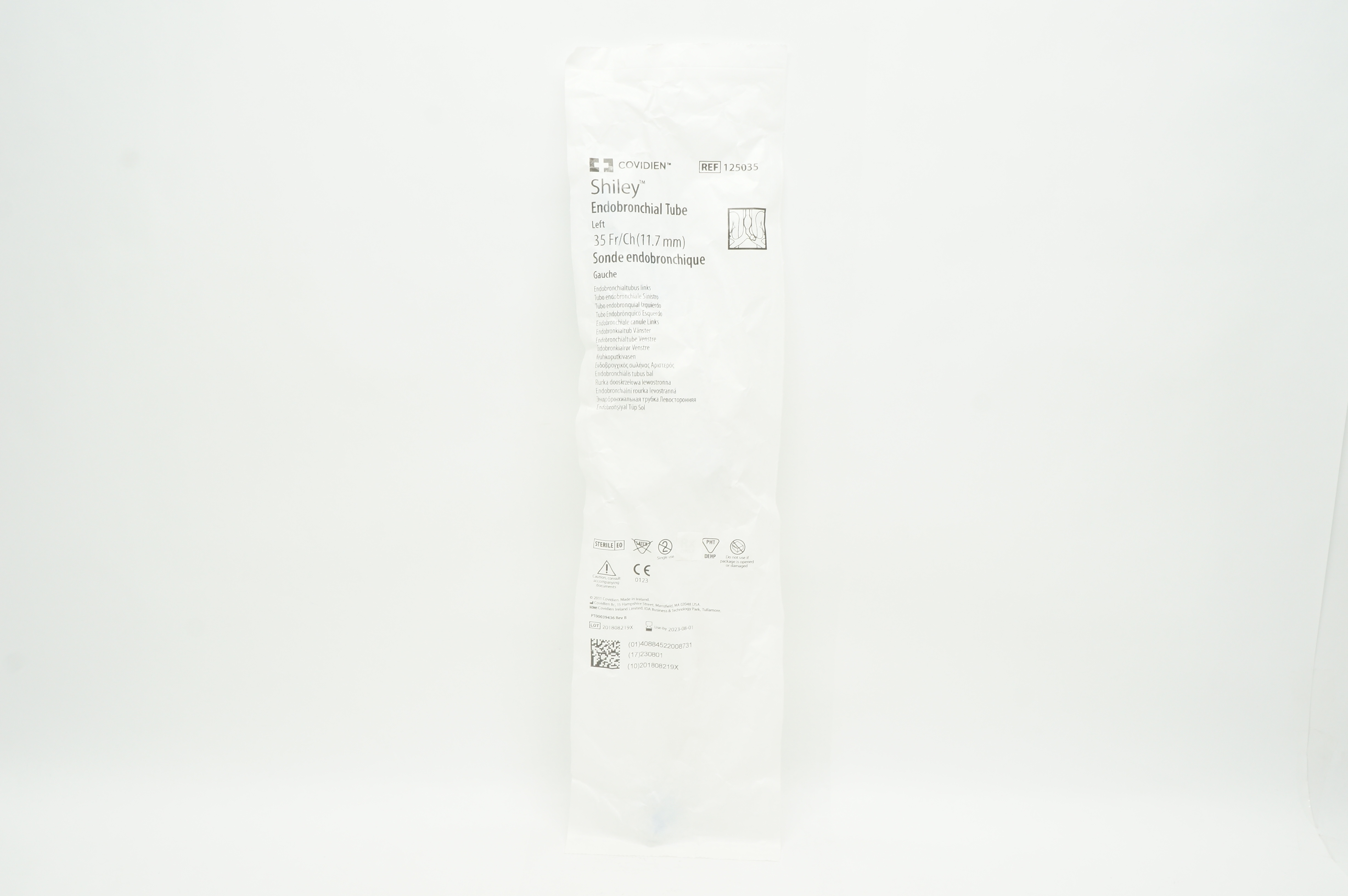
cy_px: 448
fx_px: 1347
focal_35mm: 36
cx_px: 674
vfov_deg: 36.8
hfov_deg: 53.2
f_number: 11
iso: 400
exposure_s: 1/15
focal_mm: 24
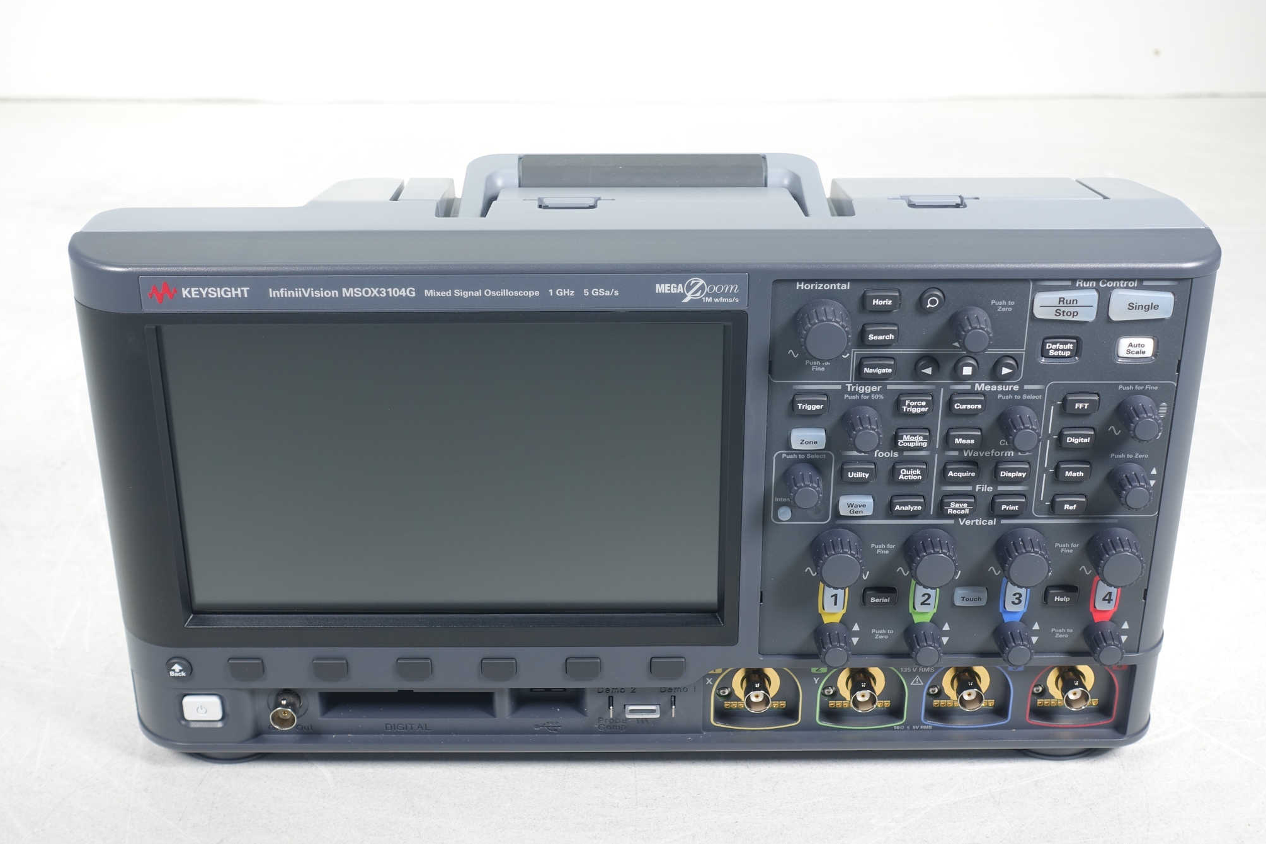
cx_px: 641
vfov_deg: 25.1
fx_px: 1899
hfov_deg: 36.9
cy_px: 417
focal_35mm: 54
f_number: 4
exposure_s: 1/80
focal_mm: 19.29
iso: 125
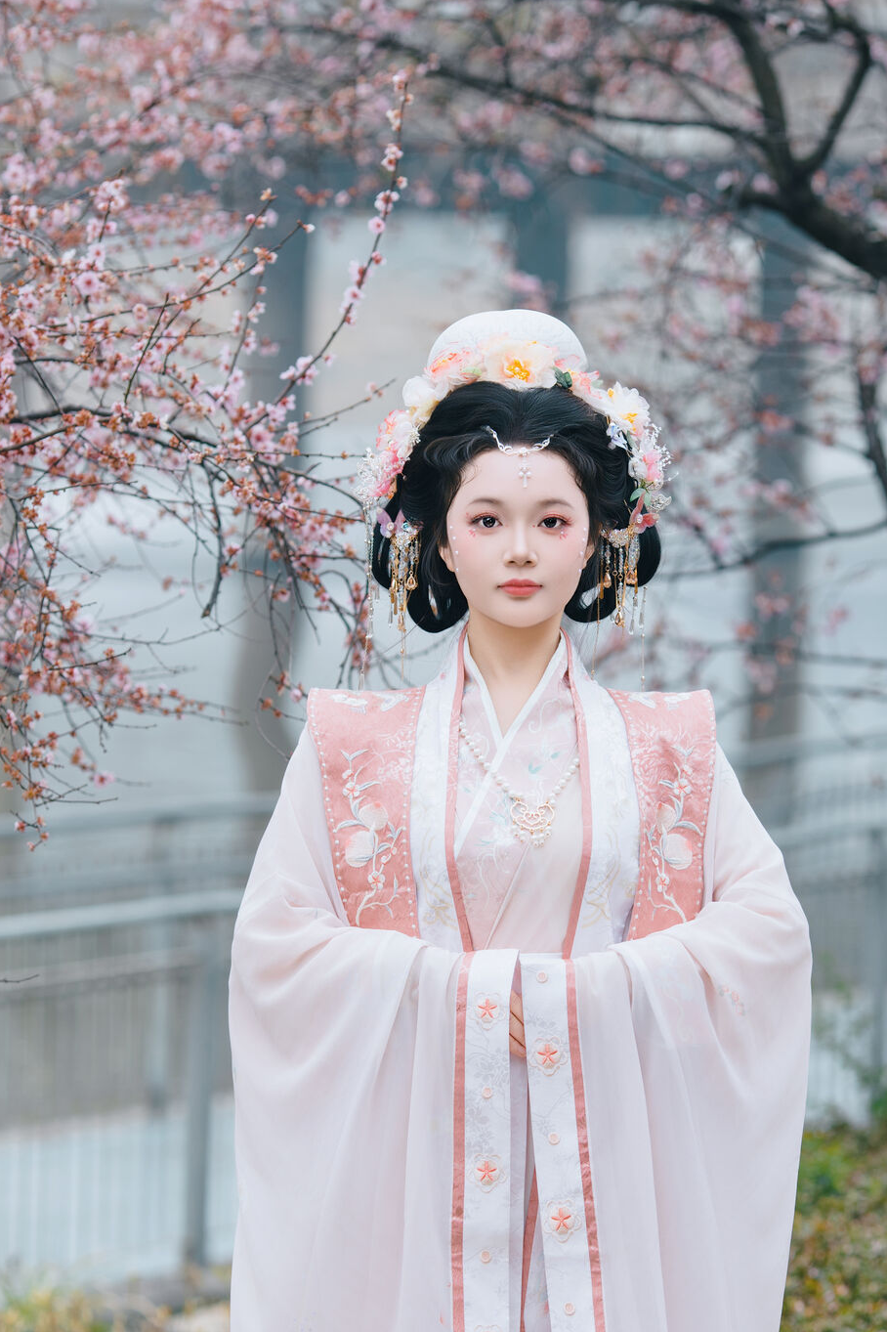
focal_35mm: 177
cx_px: 482
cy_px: 852
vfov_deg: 11.6
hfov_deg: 7.8
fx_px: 6544
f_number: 4
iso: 100
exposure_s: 1/125
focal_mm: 135
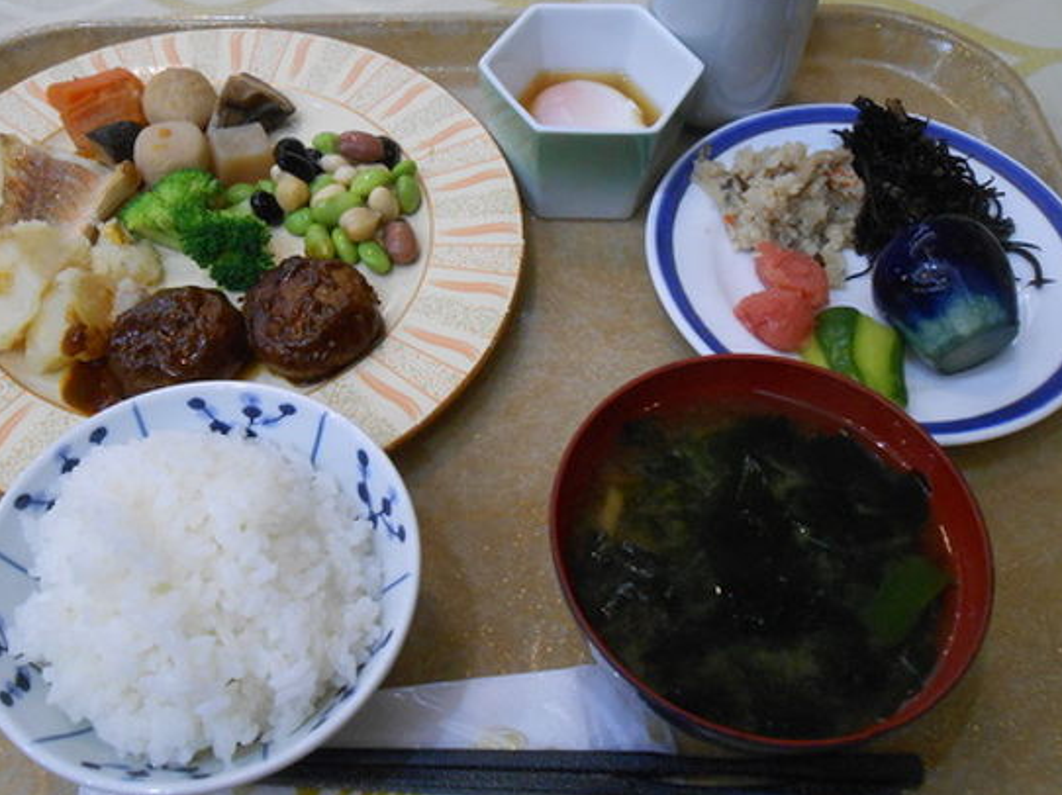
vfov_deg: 39.6
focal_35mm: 36
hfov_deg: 51.3
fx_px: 1104
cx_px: 476
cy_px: 371
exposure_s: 1/30
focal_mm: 5.3
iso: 400
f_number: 3.8
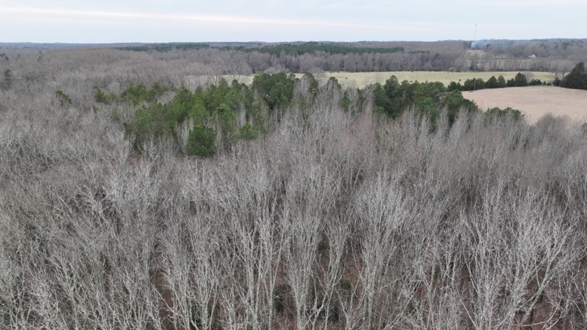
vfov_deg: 42.6
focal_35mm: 27
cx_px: 301
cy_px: 206
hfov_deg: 69.8
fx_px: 420
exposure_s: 1/60
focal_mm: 12.29
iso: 190
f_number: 2.8
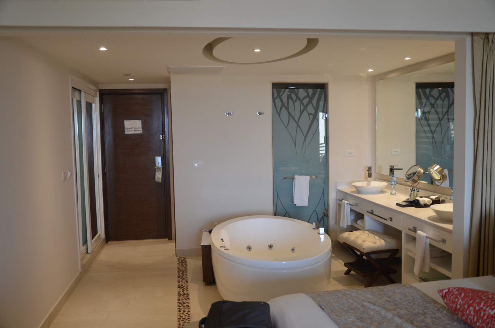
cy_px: 164
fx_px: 453
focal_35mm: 33
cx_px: 248
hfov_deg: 57.3
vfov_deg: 39.8
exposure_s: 1/60
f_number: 4
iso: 640
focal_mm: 22
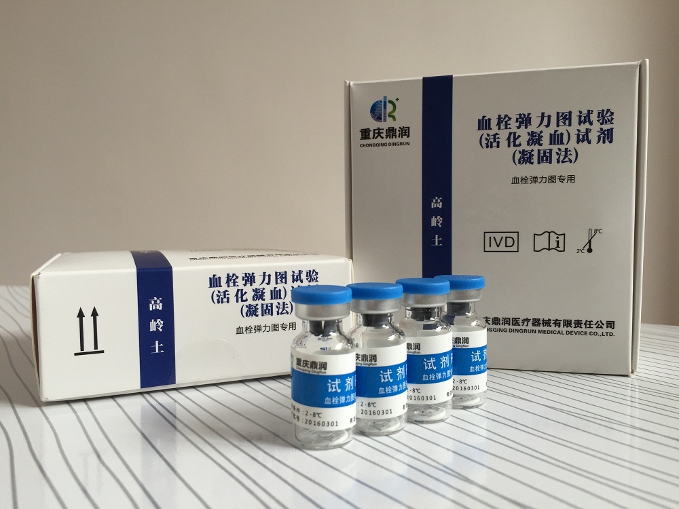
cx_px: 340
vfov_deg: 48.2
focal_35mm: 29
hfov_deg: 61.7
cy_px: 254
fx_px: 569
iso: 32
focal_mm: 4.15
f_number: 2.2
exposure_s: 1/50
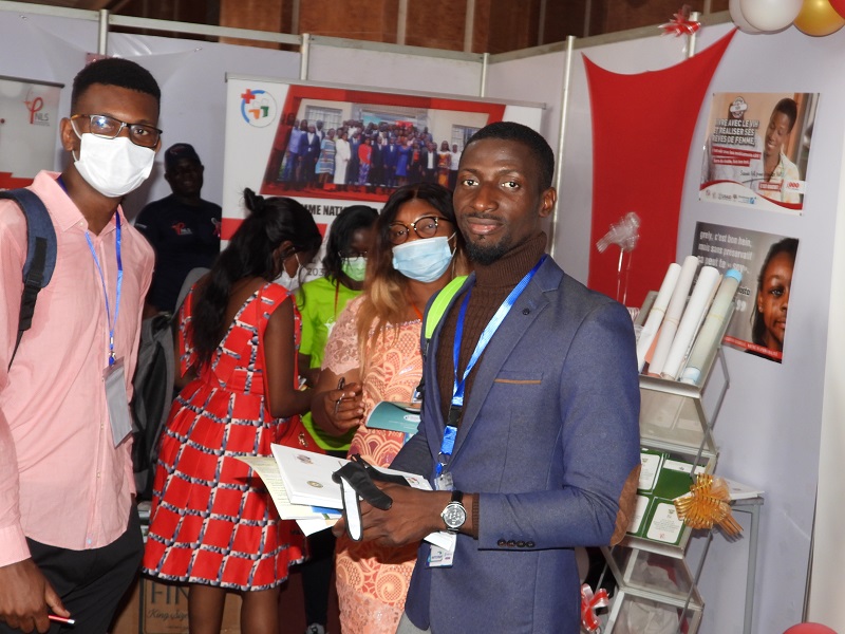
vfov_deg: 30.9
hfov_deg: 40.4
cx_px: 422
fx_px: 1147
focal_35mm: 47
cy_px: 317
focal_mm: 8.5
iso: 200
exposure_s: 1/30
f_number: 3.2
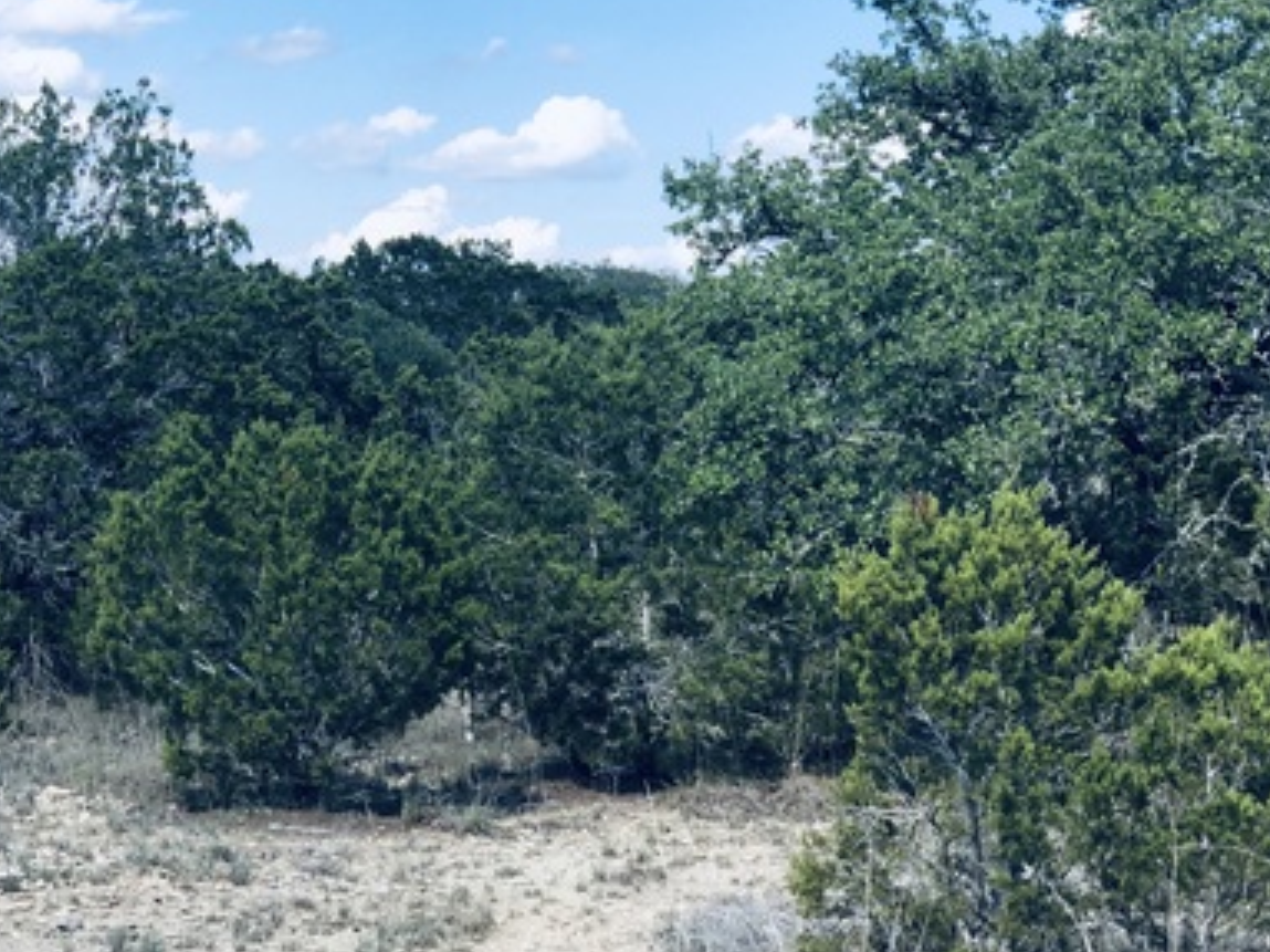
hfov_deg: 22.3
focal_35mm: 87
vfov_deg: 17.0
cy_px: 428
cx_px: 322
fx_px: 3191
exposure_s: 1/857
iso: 16
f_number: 2.4
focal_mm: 6
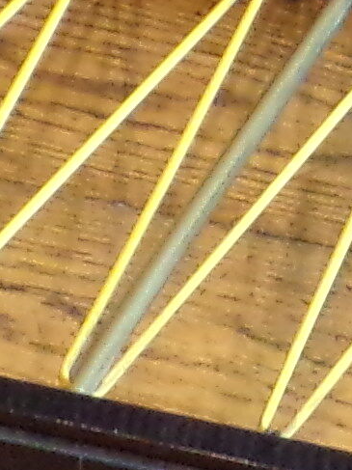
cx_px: 678
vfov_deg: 5.6
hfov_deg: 4.2
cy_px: 654
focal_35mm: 350
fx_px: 4747
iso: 400
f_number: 3.3
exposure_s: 1/15
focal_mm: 6.6
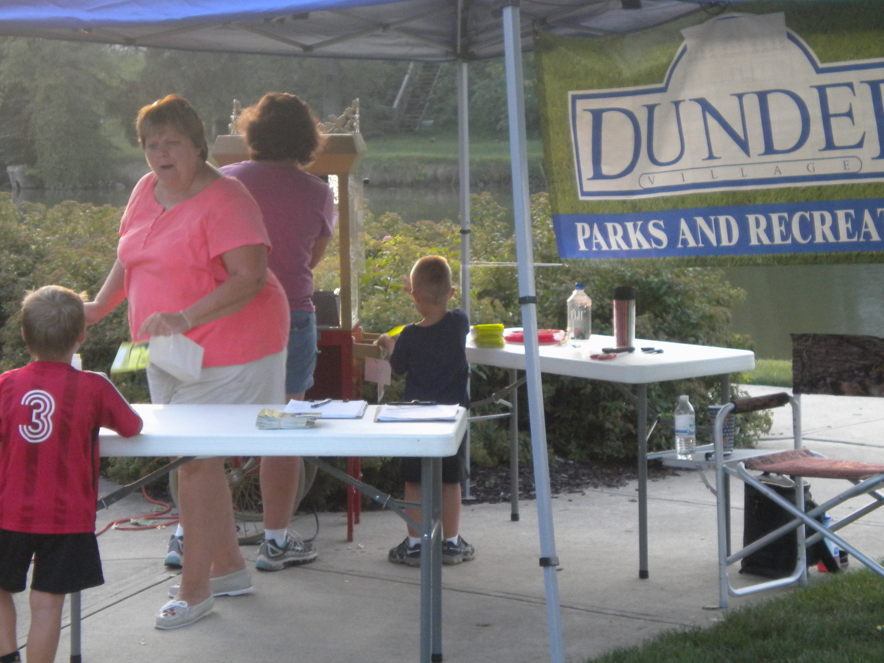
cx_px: 417
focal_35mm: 88
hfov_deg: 22.3
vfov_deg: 16.8
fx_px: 2247
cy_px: 313
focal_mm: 12.3
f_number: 4.6
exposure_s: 1/104
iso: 342
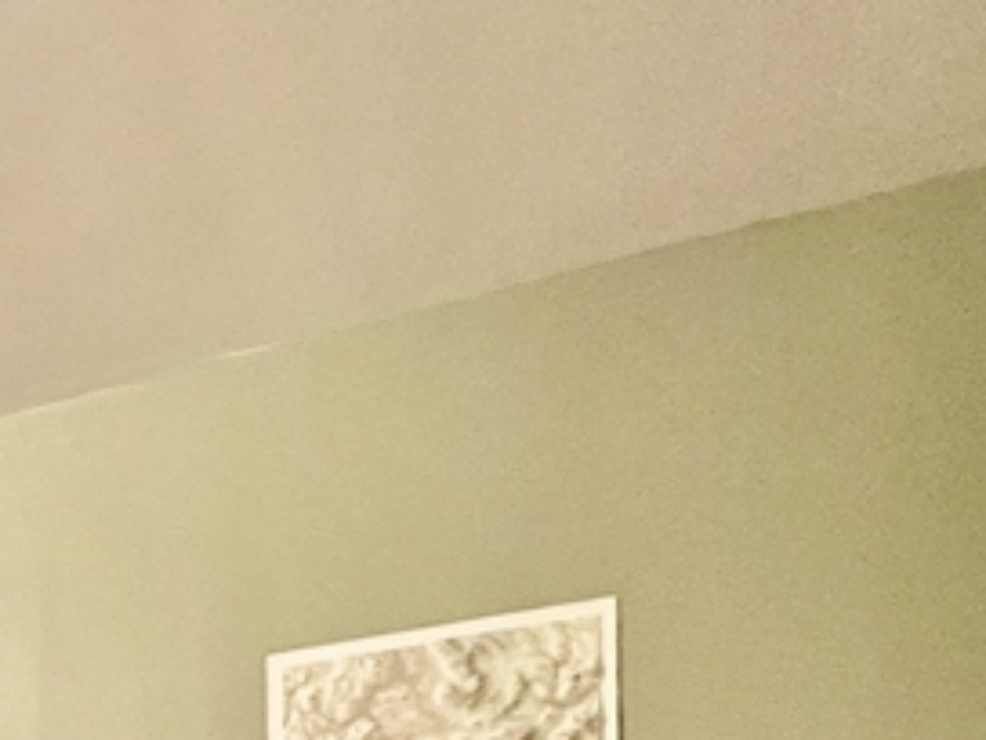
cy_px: 1204
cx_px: -446
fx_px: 1396
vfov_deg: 22.4
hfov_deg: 28.0
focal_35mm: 49
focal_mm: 1.57
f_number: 1.8
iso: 640
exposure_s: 1/60
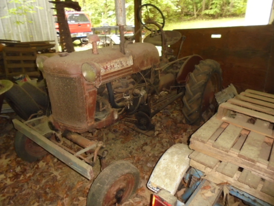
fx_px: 206
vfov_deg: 53.1
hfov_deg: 67.3
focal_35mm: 26
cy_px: 103
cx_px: 137
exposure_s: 1/30
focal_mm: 4.6
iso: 400
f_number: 3.5
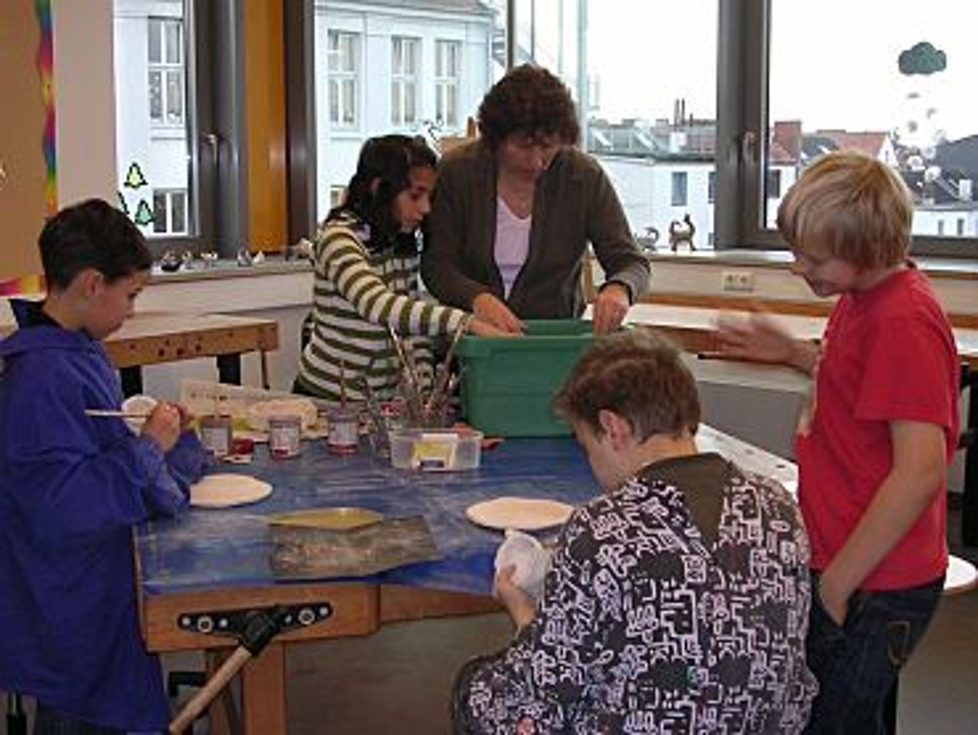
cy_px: 368
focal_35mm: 49
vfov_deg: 29.7
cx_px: 489
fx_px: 1385
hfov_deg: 38.9
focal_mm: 7.5
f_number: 3.1
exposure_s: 1/30
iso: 100
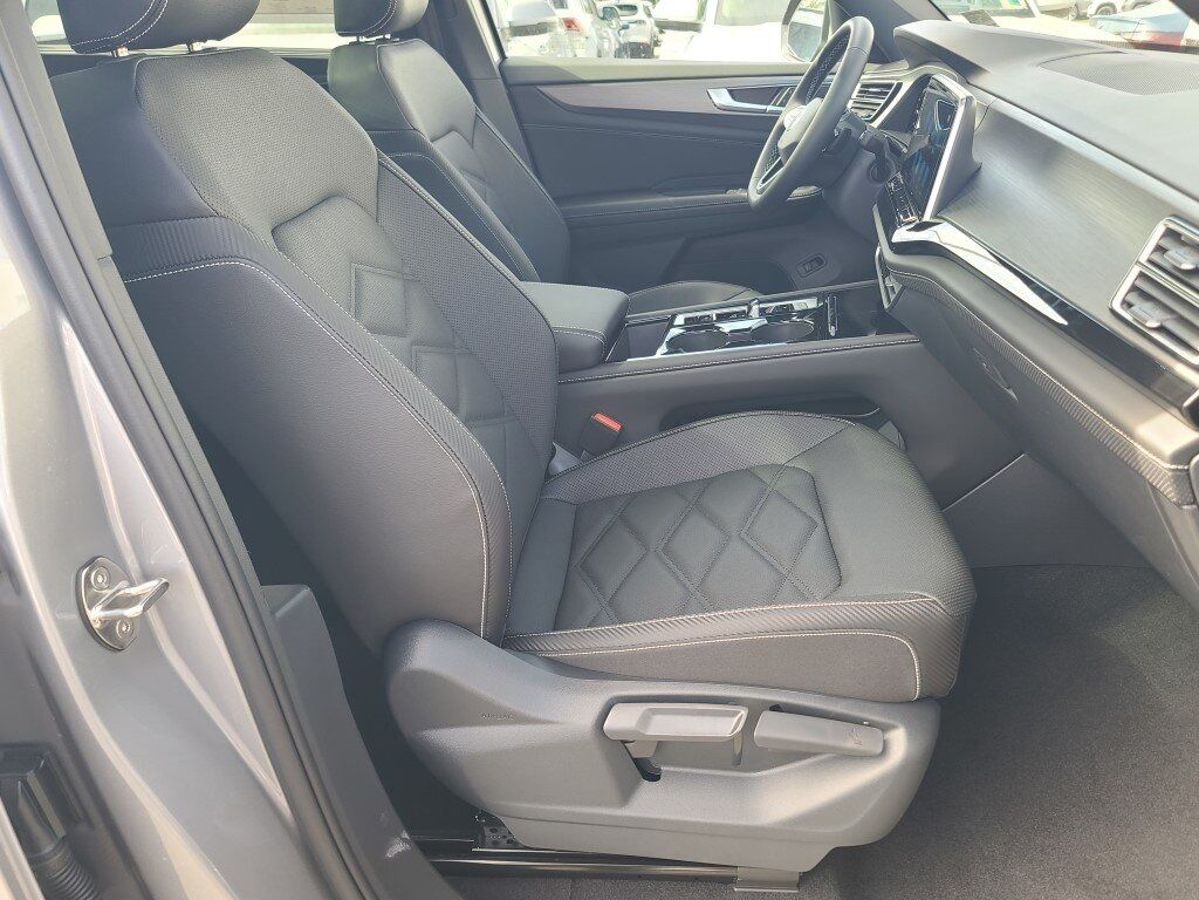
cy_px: 450
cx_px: 600
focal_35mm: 25
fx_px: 866
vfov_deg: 54.9
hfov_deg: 69.4
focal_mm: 7
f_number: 1.8
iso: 64
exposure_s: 1/120
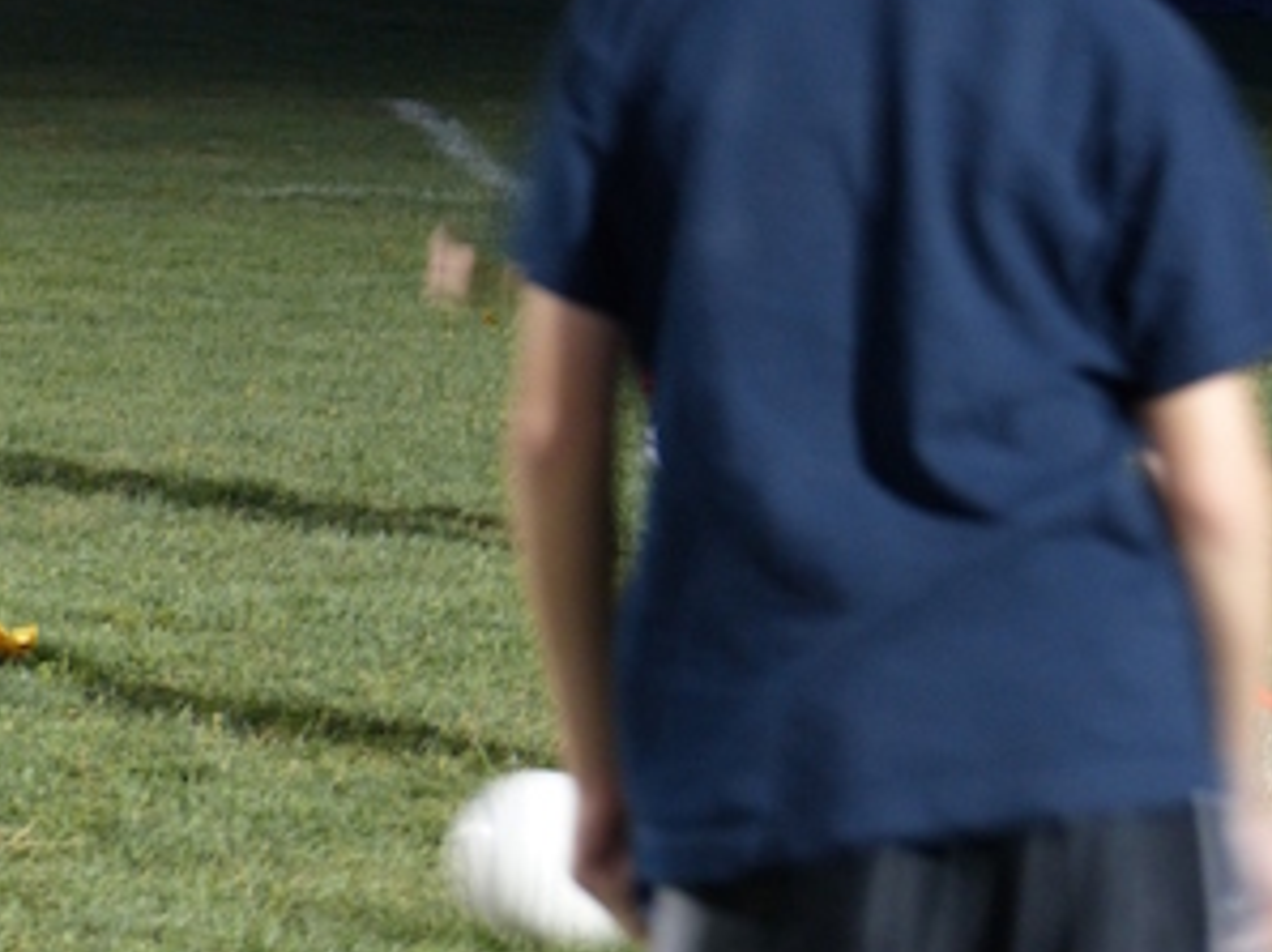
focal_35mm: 243
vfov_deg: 6.1
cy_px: 188
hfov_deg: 8.2
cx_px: 636
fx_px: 8922
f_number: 2.8
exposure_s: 1/15
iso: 400
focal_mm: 32.5
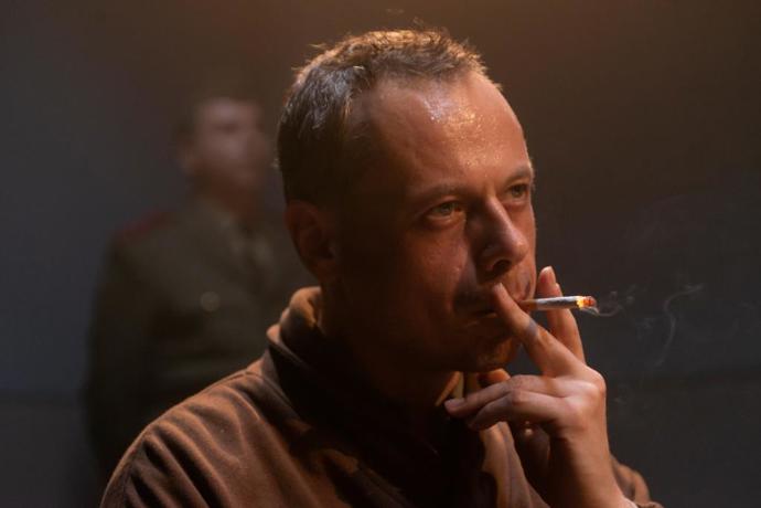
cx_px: 380
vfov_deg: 19.5
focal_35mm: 70
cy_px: 254
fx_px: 1480
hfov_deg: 28.8
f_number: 3.5
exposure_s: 1/60
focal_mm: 70
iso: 800
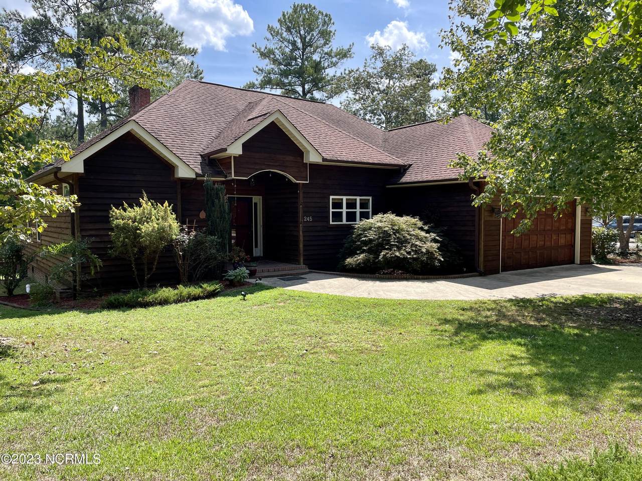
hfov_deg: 67.3
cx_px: 321
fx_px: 482
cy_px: 240
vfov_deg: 53.1
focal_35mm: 26
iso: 32
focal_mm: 4.2
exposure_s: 1/1401
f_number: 1.6
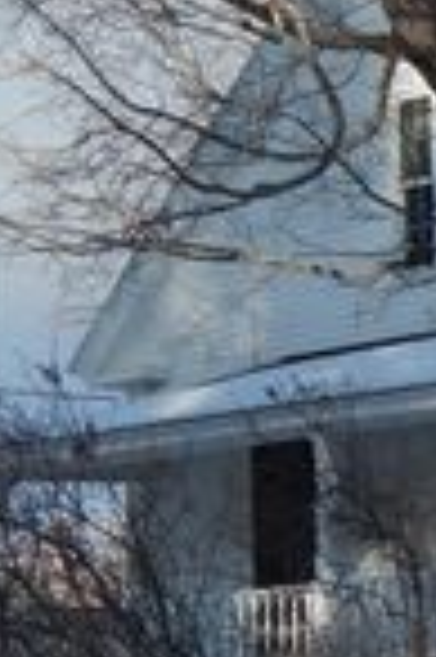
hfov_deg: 7.4
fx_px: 3186
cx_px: 957
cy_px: 601
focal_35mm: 175
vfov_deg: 11.7
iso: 125
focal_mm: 8.6
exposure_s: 1/640
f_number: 3.7
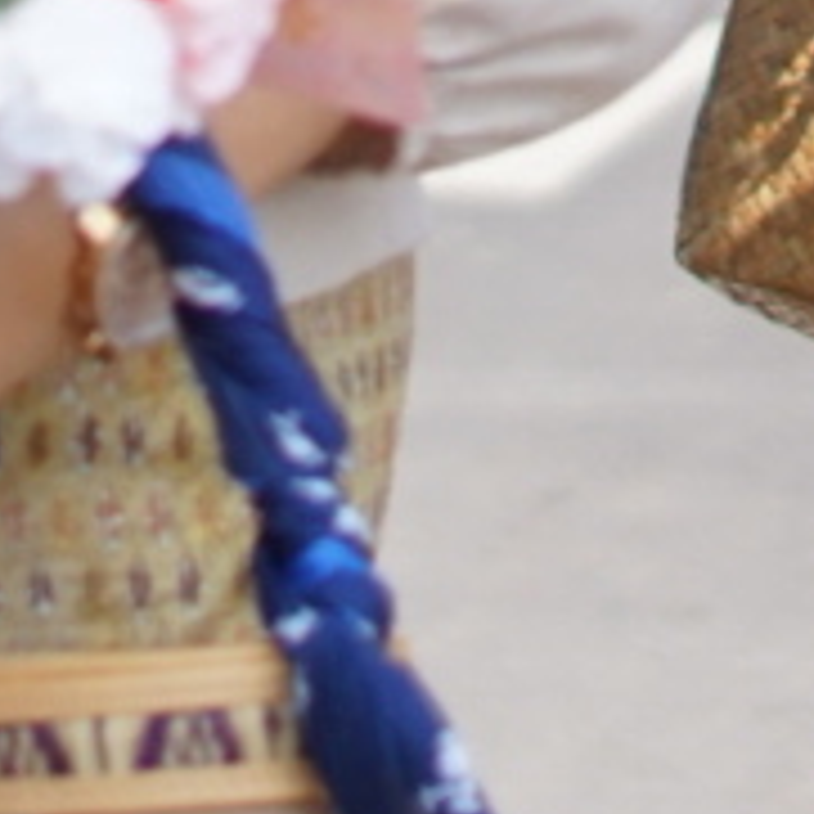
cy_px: -1192
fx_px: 10110
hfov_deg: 4.5
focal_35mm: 380
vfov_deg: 4.5
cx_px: -1385
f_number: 1.8
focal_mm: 50
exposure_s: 1/8000
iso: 400
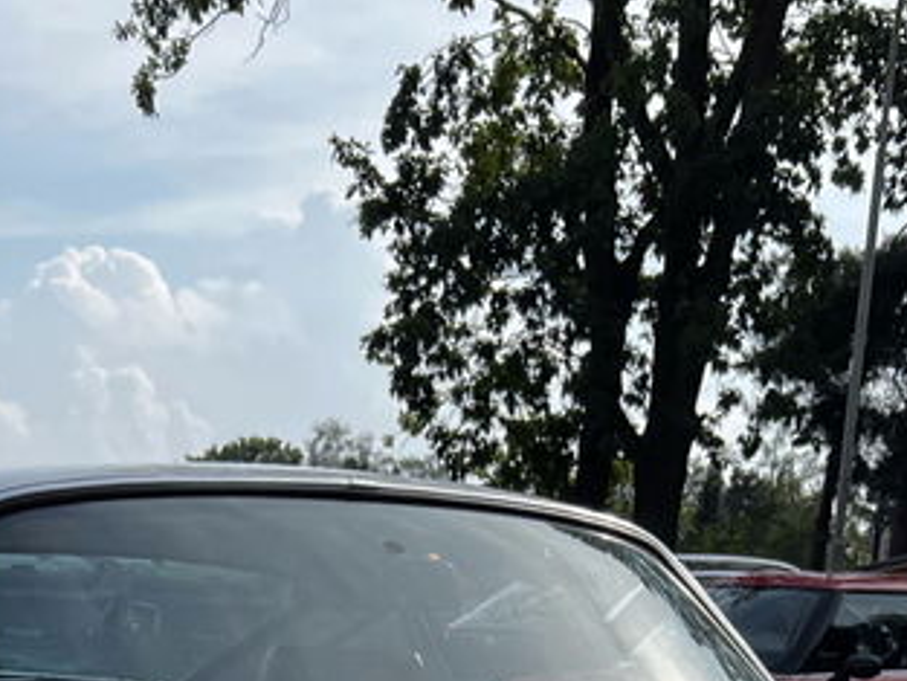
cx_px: 243
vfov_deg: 14.4
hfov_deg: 22.8
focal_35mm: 85
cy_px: 1365
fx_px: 2228
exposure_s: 1/2632
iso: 50
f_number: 1.5
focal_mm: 5.7
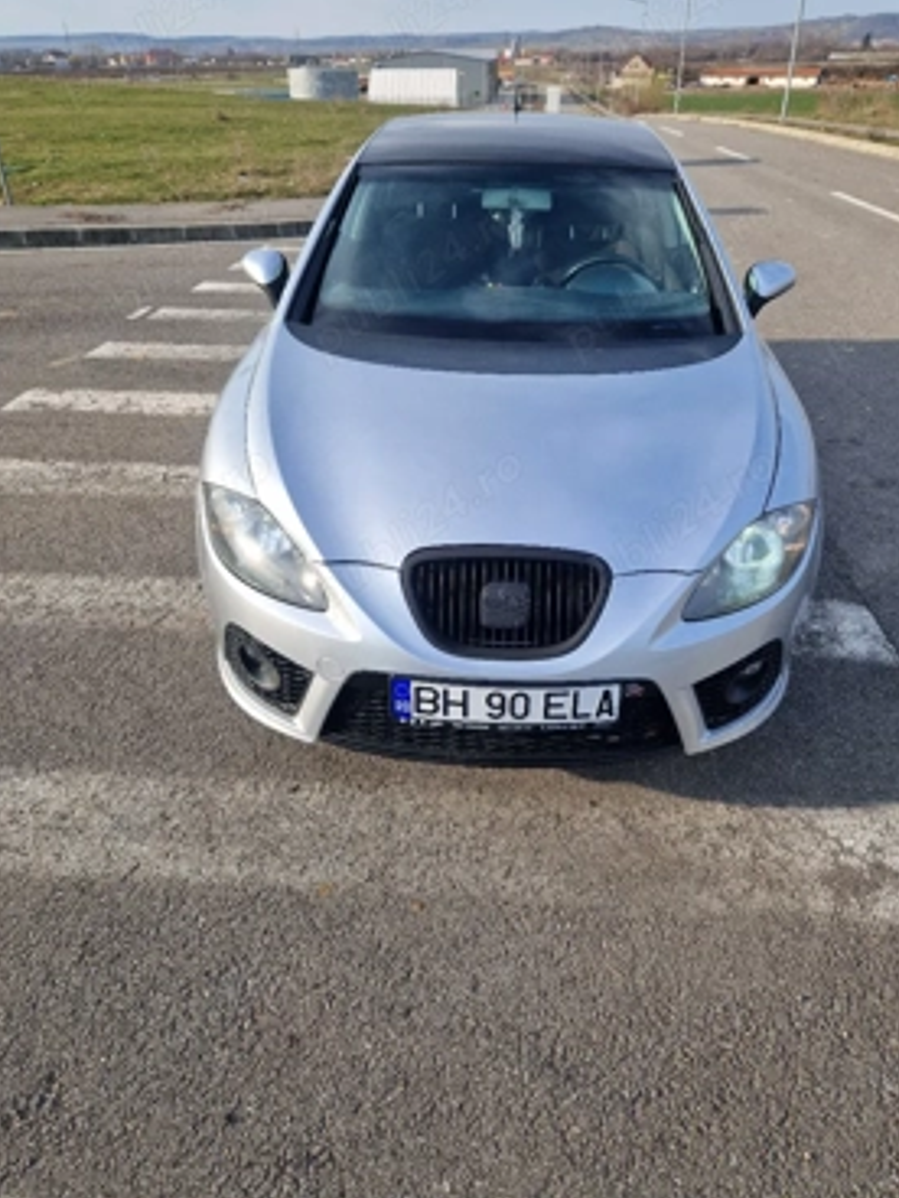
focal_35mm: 25
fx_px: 866
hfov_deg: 54.8
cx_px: 482
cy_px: 570
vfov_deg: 69.3
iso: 50
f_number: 1.8
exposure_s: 1/769
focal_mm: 5.4
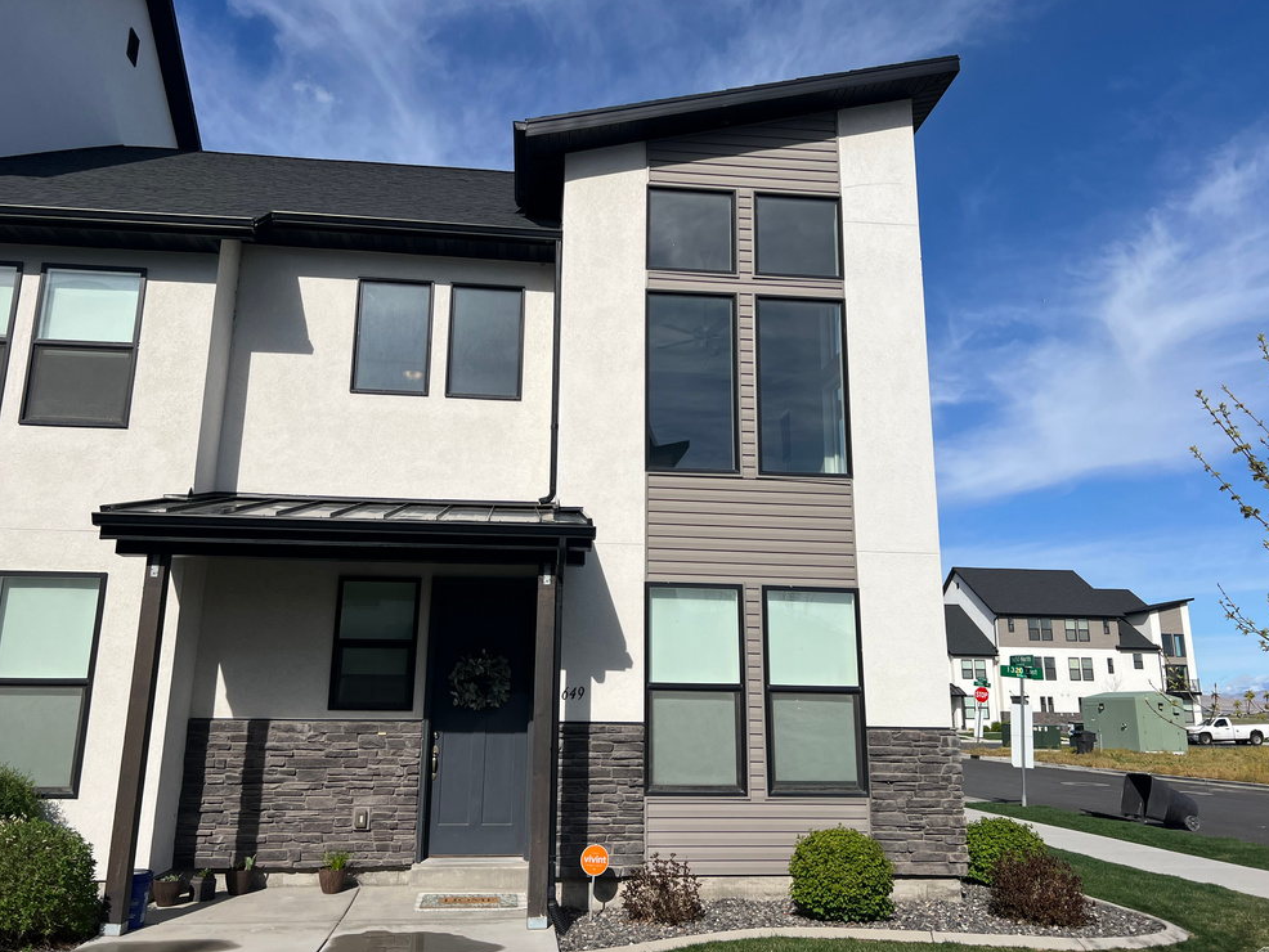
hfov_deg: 65.3
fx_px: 990
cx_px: 618
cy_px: 472
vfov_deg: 51.4
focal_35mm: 27
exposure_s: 1/6993
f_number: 1.5
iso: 50
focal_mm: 5.7
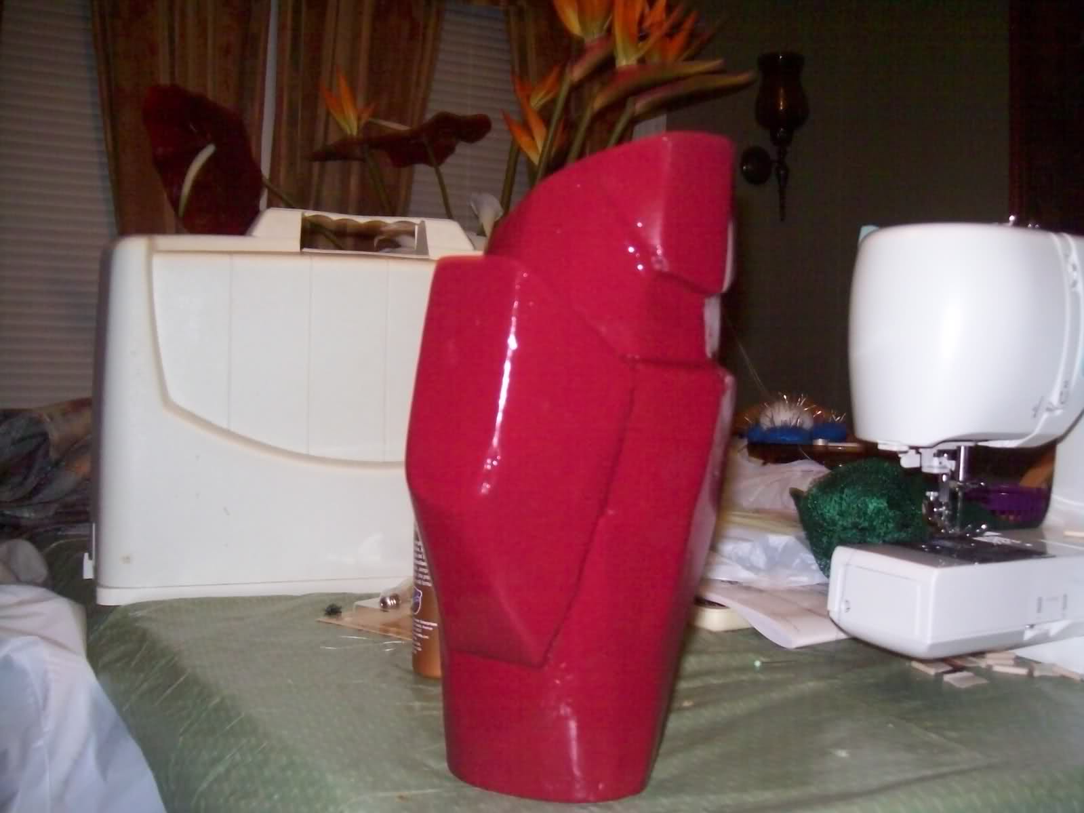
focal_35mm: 36
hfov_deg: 51.4
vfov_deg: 39.7
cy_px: 406
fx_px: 1127
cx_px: 542
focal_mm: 6
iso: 160
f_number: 2.7
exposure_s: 1/64
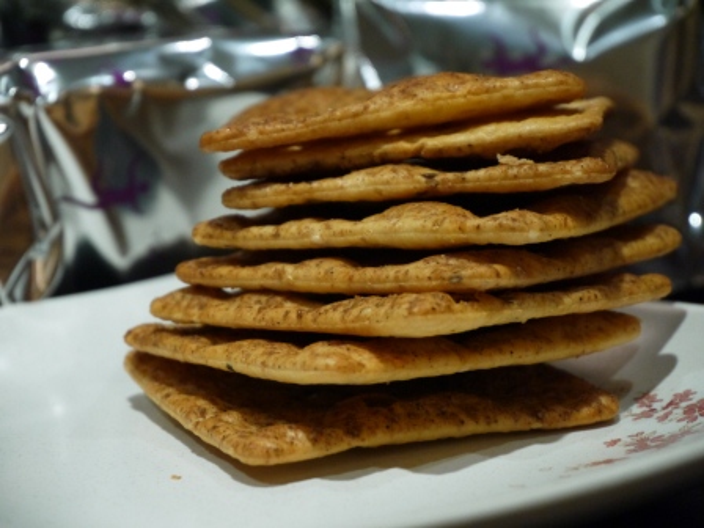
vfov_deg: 17.6
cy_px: 264
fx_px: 1708
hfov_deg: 23.3
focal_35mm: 84
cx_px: 352
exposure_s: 1/80
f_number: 5.6
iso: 1250
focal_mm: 42
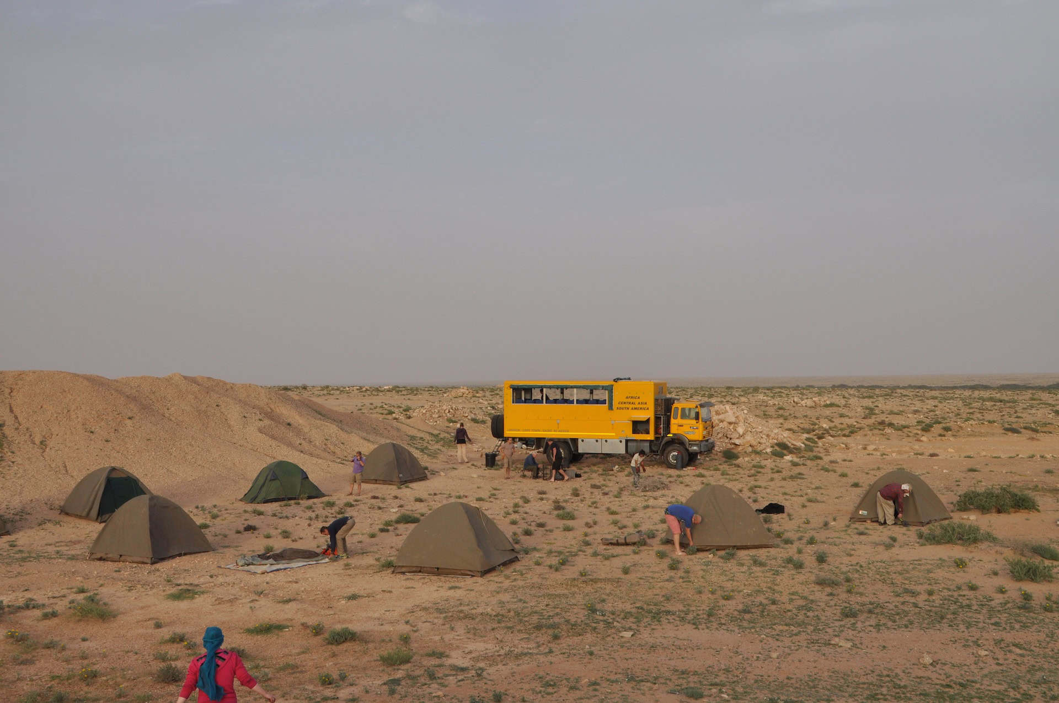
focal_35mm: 40
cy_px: 352
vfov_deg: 32.9
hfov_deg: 48.0
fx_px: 1190
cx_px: 530
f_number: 16
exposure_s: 1/250
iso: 450
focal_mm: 27
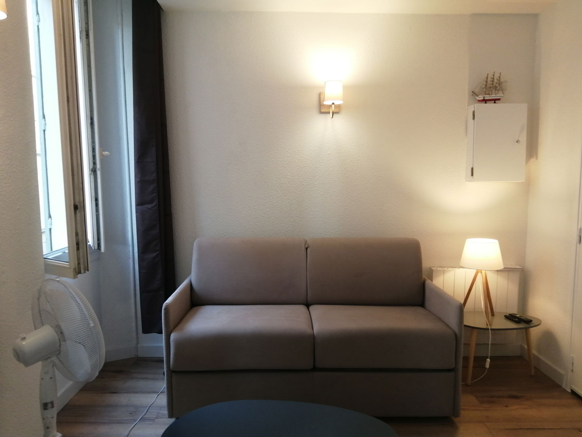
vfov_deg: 53.1
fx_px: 437
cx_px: 291
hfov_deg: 67.3
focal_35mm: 26
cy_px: 218
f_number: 1.8
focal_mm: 3.6
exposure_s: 1/33.3
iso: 100
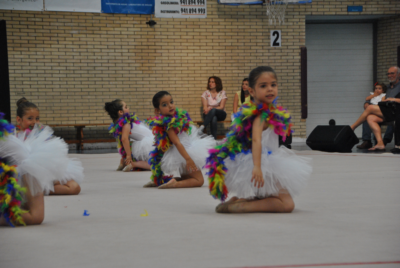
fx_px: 1435
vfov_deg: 10.7
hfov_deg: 15.9
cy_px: 134
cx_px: 200
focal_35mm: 129
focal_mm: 86
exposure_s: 1/250
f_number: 5.3
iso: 800
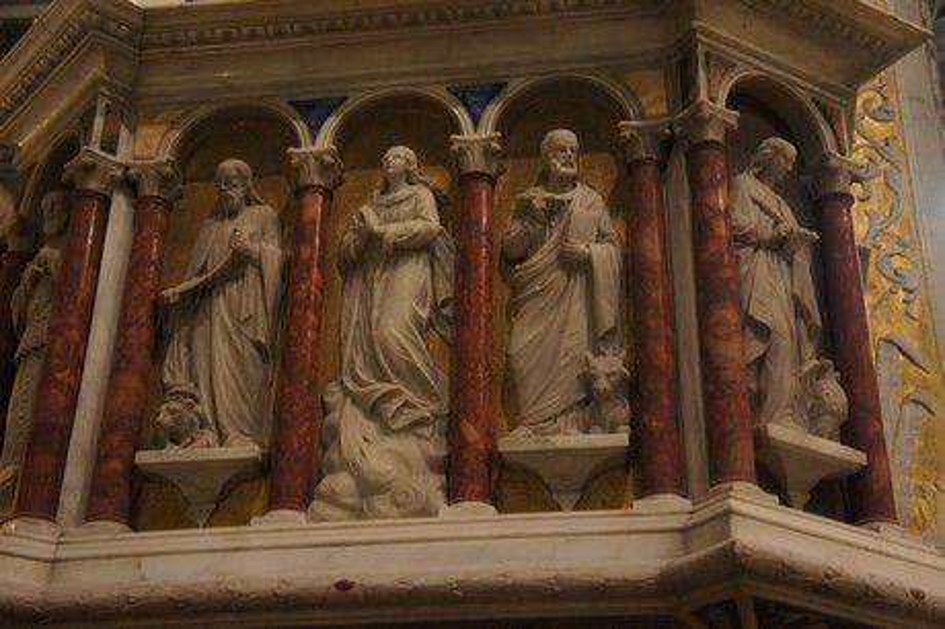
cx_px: 472
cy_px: 314
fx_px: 1377
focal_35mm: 52
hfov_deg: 37.9
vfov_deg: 25.7
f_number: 4.5
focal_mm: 35
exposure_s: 1/40
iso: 1600
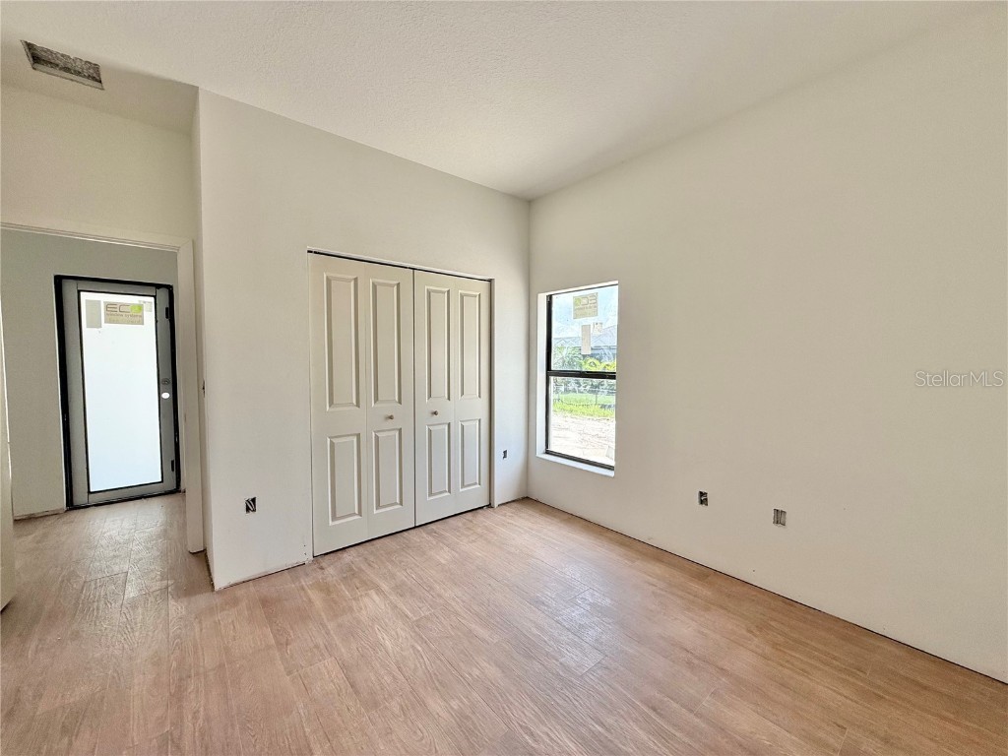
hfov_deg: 102.1
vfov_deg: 85.7
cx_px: 504
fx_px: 408
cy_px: 378
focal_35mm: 14
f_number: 2.2
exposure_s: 1/424
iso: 64
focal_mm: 2.22
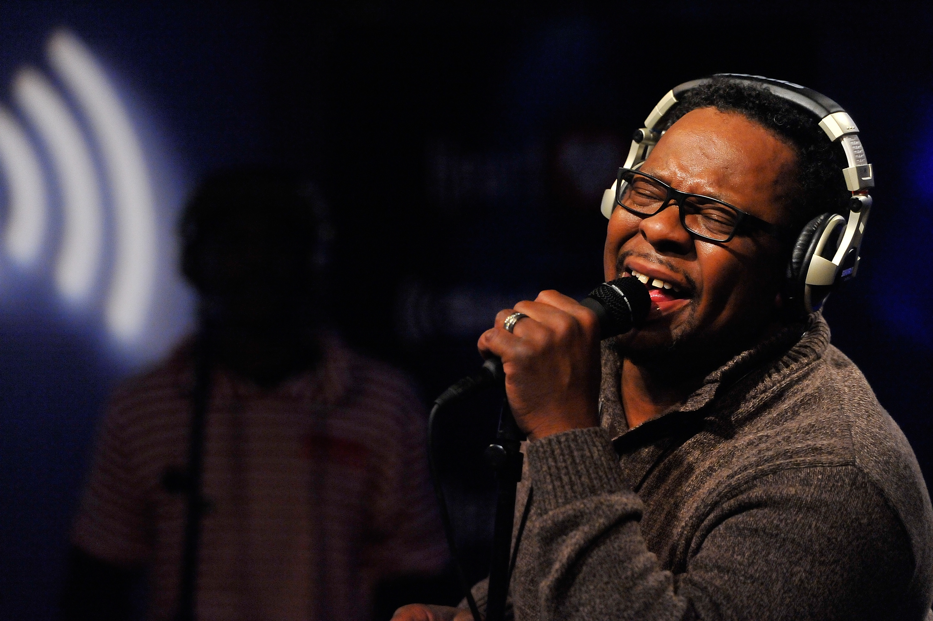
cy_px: 310
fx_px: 4921
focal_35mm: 190
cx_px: 466
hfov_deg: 10.8
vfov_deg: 7.2
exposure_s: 1/160
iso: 5000
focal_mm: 190
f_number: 4
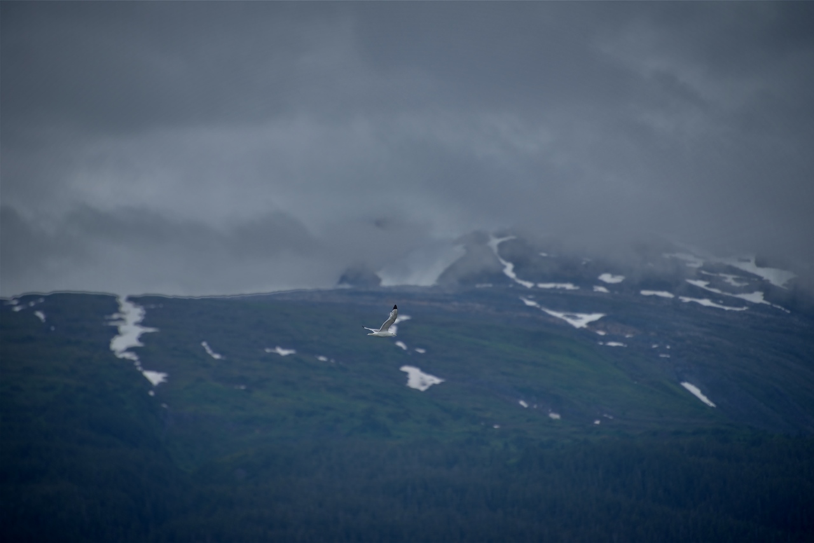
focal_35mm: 300
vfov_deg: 4.6
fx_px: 6784
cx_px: 407
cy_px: 272
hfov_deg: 6.9
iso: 100
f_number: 5.6
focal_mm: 300
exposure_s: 1/640
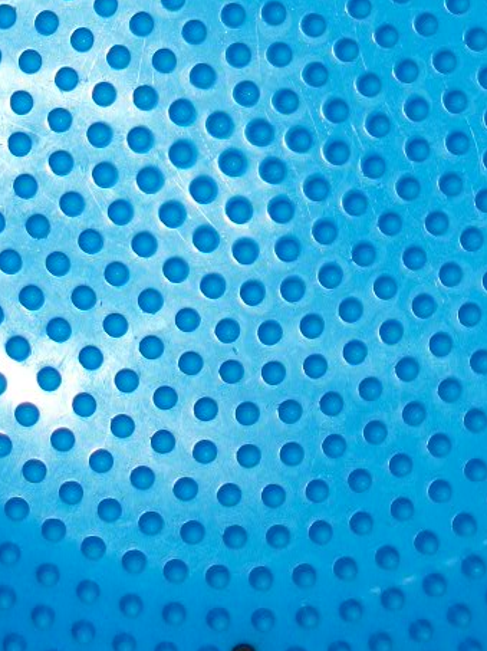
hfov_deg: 14.9
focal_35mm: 99
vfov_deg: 18.9
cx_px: 218
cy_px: -93
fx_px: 1860
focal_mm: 6.3
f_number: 3.1
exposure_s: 1/30
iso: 80
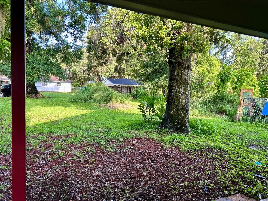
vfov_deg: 53.1
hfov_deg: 67.3
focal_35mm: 26
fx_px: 201
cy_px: 100
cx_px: 134
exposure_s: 1/235
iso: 40
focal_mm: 5.7
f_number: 1.5
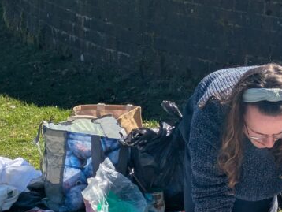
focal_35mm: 146
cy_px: 277
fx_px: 1190
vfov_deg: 10.0
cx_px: 210
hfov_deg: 13.5
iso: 48
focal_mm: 5.43
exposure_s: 1/3401
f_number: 1.89
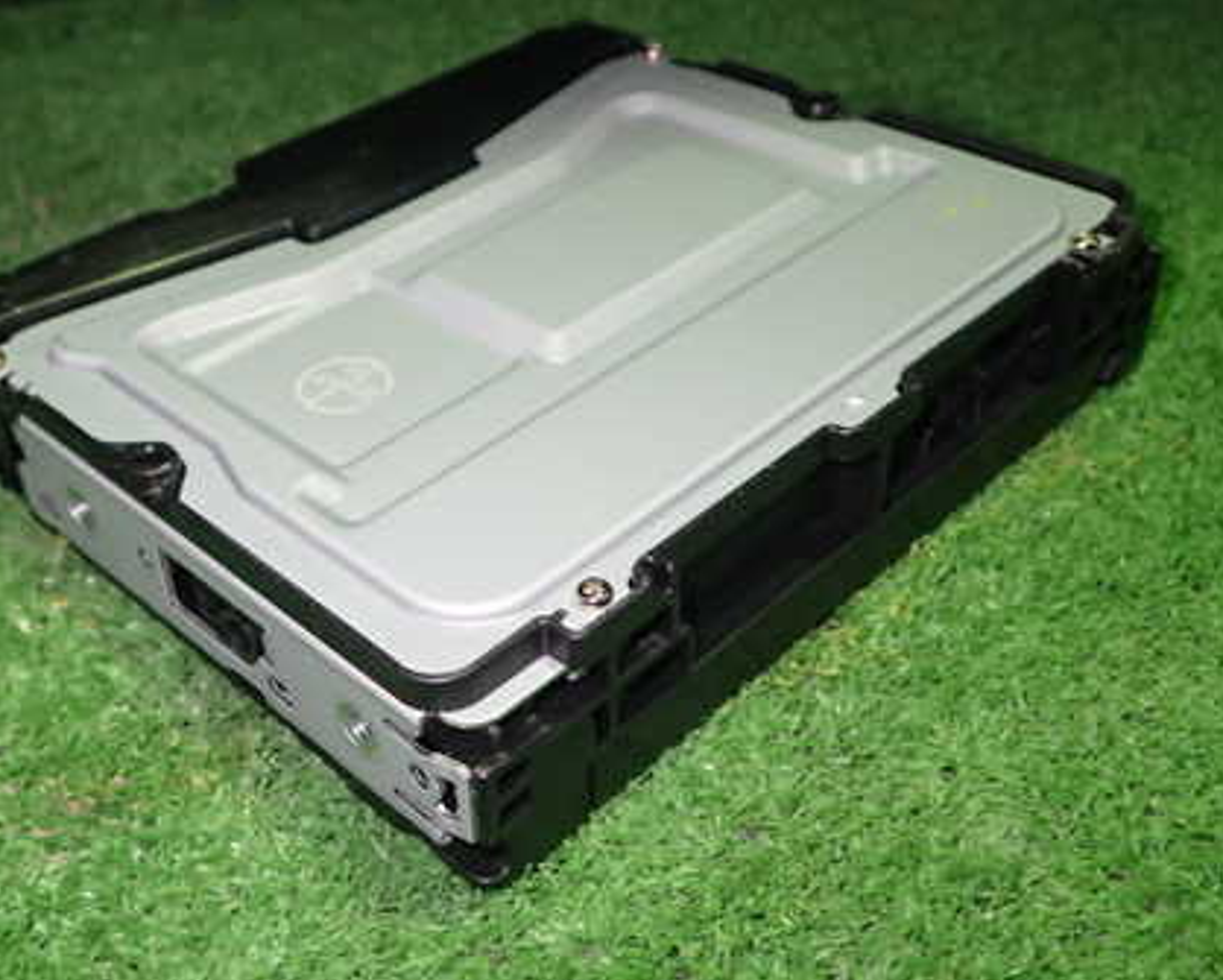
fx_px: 1521
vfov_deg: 35.7
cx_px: 477
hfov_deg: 43.5
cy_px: 445
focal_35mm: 42
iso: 320
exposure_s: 1/30
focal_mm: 5.4
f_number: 2.3
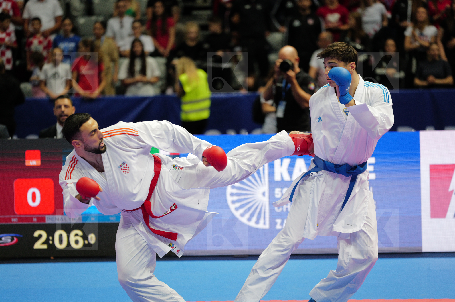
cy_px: 151
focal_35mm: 167
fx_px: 2107
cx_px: 228
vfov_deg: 8.2
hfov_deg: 12.3
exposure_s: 1/1000
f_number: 2.8
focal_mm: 167
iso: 2000
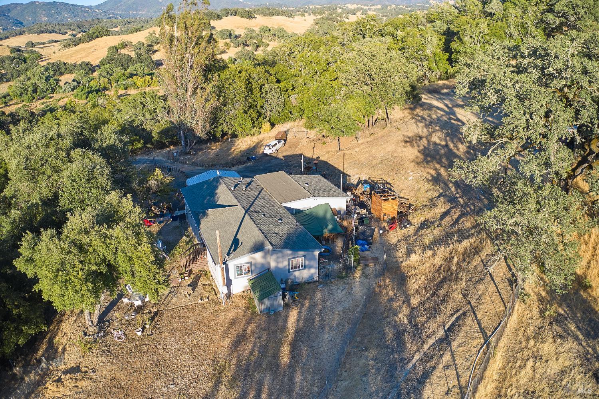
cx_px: 300
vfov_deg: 46.4
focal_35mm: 28
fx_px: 466
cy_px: 200
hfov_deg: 65.5
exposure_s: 1/120
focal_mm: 10.26
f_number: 2.8
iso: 400
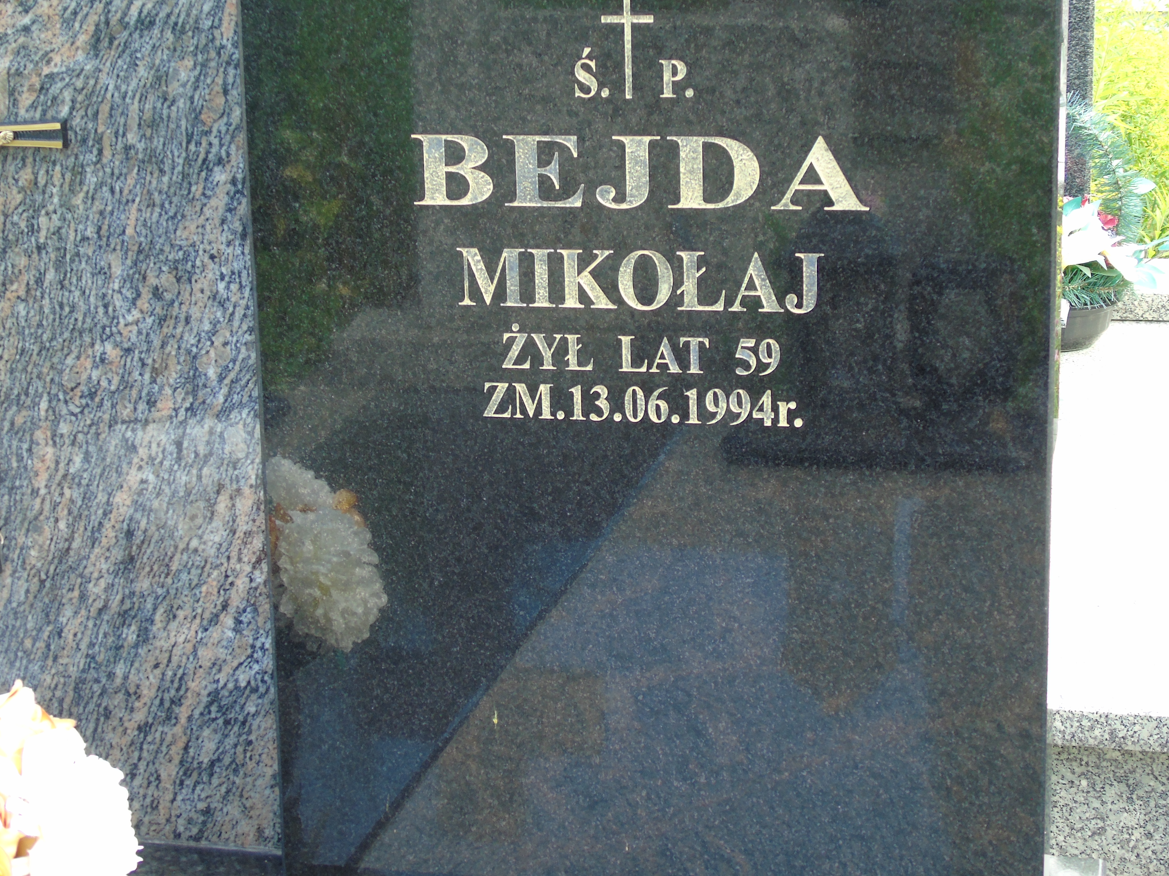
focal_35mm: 74
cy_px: 408
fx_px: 2499
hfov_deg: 26.3
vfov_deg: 19.9
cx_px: 548
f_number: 4.5
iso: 80
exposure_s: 1/40
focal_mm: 11
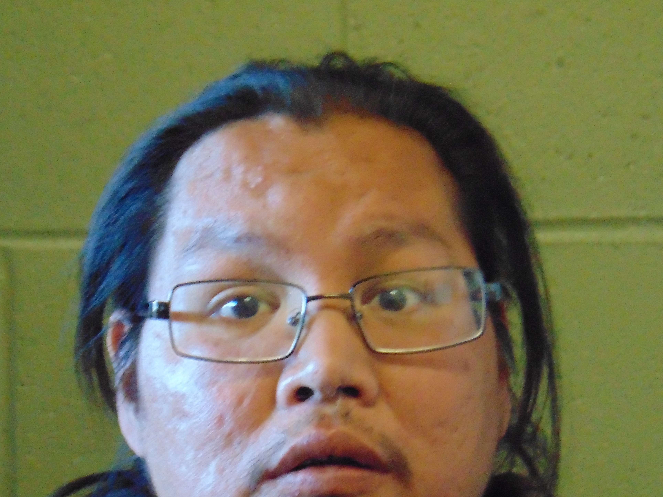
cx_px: 355
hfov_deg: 11.1
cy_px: 327
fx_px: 3409
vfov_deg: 8.3
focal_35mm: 178
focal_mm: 23.9
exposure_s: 1/40
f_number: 4
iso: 800
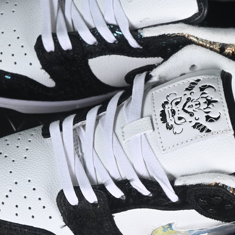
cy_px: 93
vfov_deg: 10.5
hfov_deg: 10.5
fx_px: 1283
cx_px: 142
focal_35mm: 167
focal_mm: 50
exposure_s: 1/50
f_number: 6.3
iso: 160
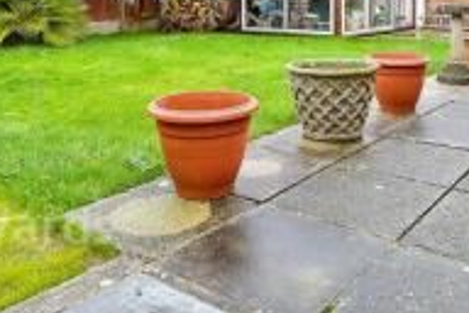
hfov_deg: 32.2
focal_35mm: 62
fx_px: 808
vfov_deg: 20.7
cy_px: -40
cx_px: 293
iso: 160
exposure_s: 1/8
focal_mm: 17
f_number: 8
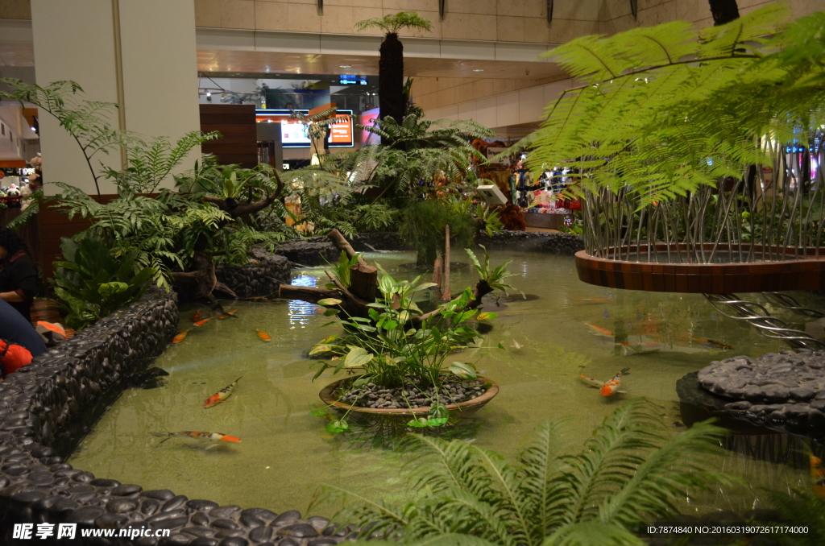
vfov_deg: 36.7
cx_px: 412
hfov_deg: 53.2
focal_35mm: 36
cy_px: 273
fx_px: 823
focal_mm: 24
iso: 800
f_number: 4
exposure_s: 1/40
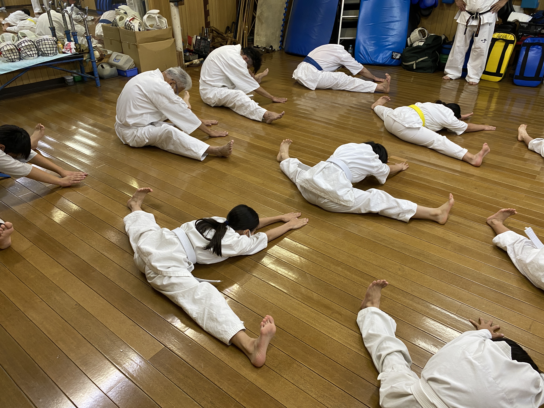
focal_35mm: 26
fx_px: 409
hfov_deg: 67.3
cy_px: 204
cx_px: 272
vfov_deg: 53.1
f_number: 1.8
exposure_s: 1/50
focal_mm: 4.25
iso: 100
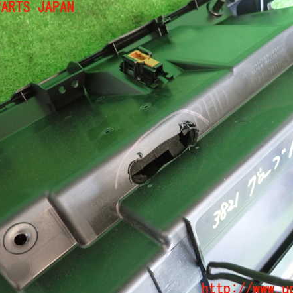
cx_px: 152
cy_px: 148
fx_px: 287
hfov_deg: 54.0
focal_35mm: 30
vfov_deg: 54.0
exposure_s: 1/30
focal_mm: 4.5
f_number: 2
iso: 640
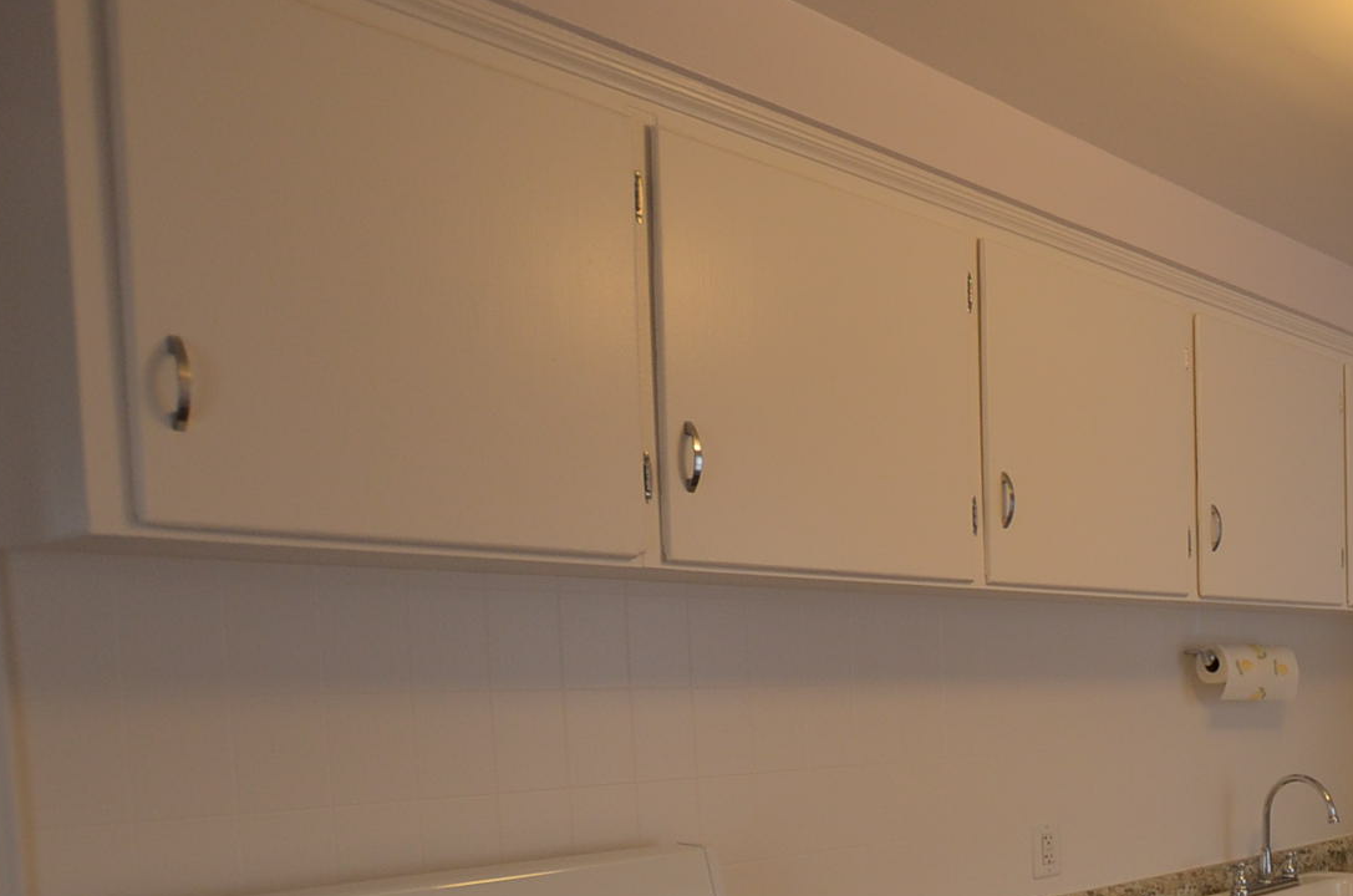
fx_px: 1275
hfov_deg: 43.2
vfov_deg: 36.6
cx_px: 1495
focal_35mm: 34
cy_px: 784
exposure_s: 1/80
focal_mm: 10
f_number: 4.5
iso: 400
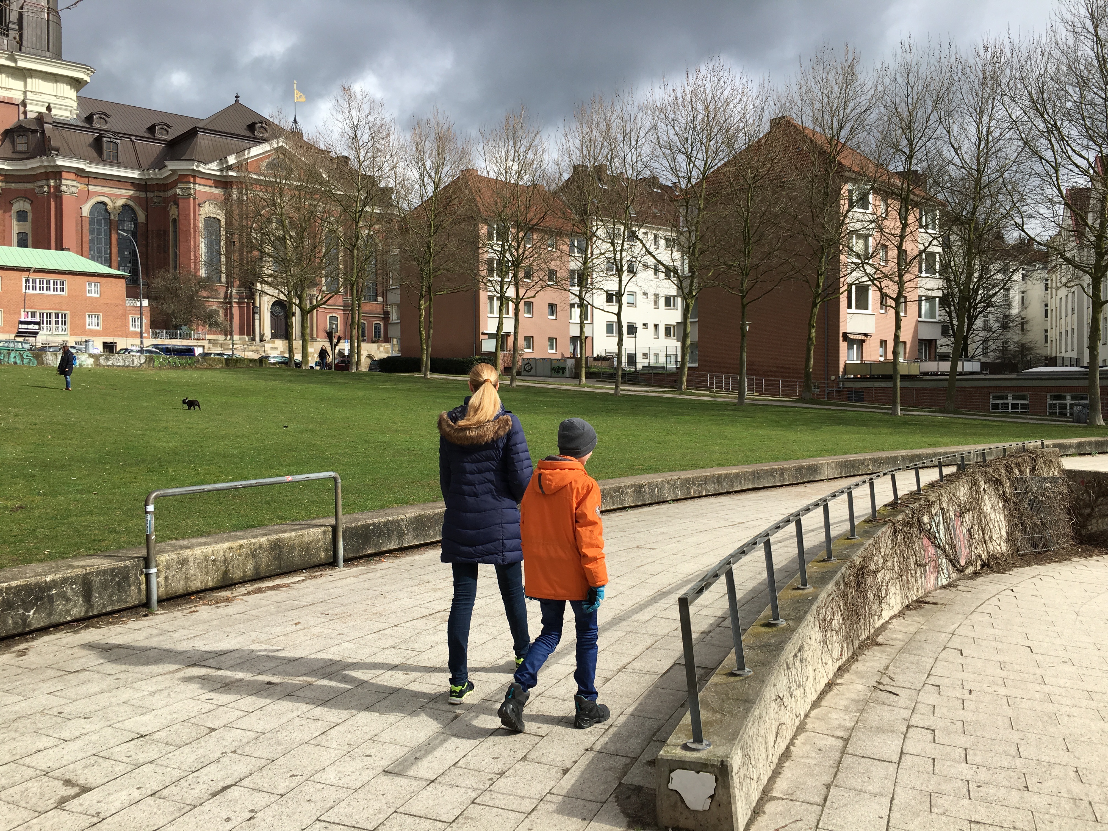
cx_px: 554
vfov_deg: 48.2
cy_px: 416
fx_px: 928
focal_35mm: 29
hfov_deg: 61.7
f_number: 2.2
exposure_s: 1/1115
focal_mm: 4.15
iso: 25
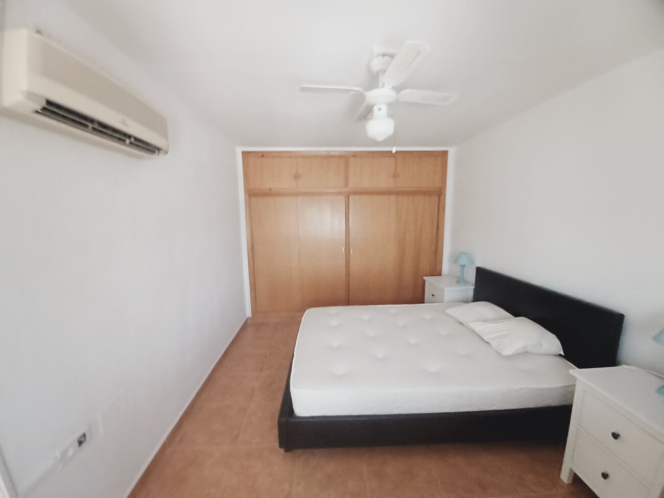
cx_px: 332
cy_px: 249
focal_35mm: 13
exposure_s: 1/14
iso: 500
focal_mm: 1.42
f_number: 2.2
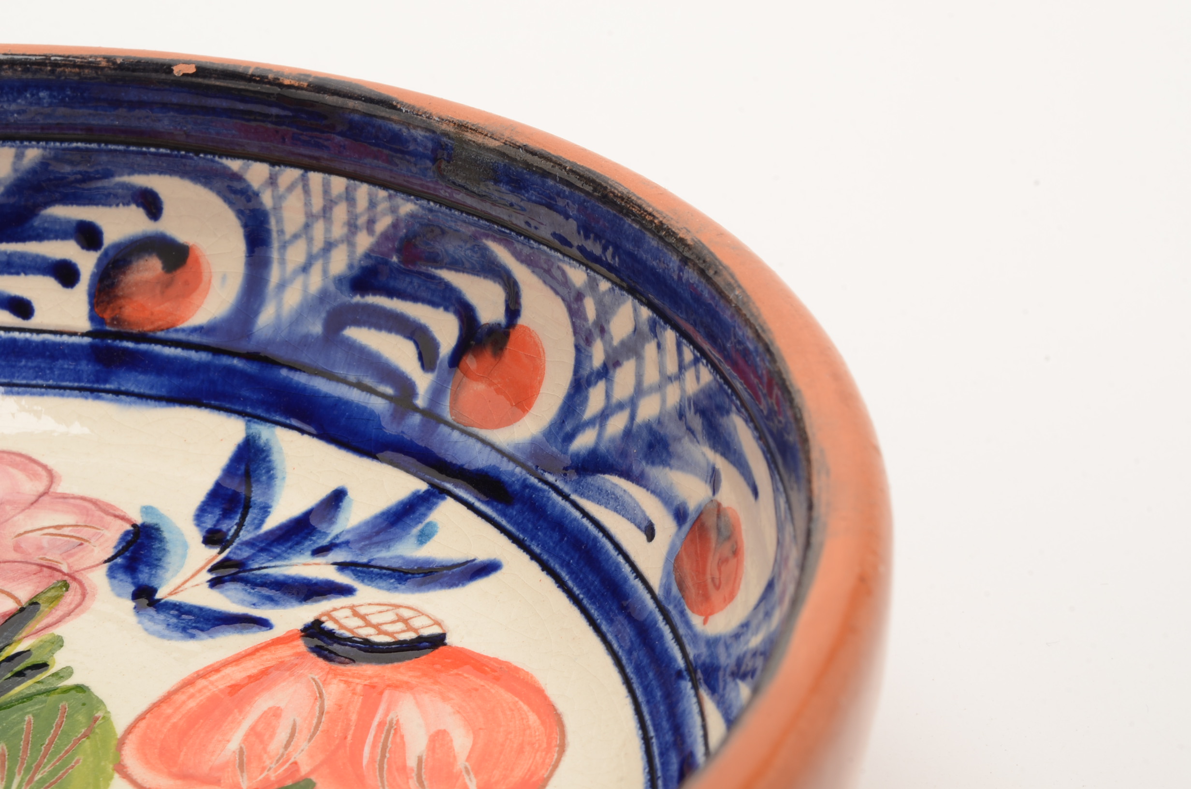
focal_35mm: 82
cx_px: 596
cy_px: 394
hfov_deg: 24.7
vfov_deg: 16.5
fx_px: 2724
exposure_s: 1/160
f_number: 25
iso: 100
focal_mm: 55
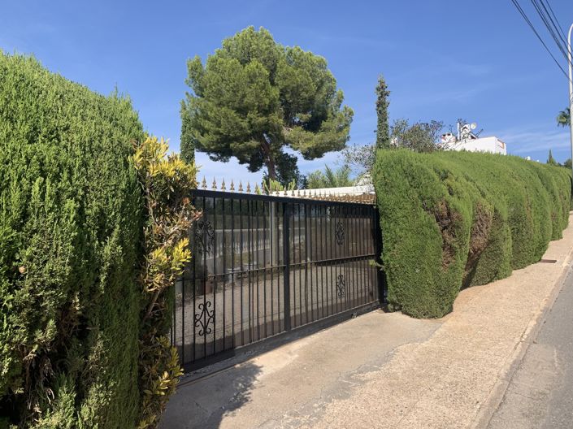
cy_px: 214
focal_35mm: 26
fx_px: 430
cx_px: 286
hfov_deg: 67.3
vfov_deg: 53.0
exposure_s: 1/2114
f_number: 1.8
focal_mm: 4.25
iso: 25
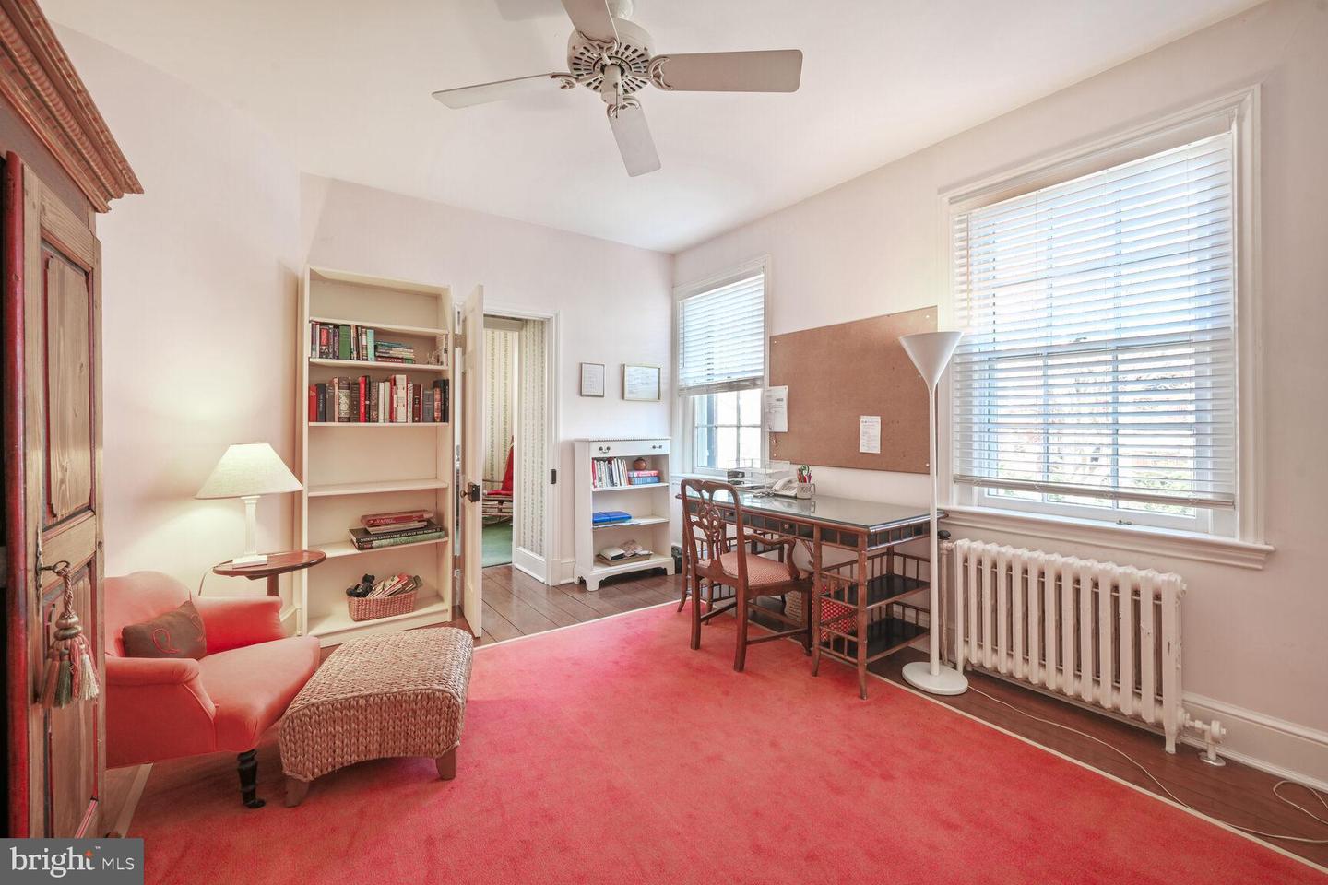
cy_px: 442
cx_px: 664
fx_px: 516
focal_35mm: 14
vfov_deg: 81.2
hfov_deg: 104.3
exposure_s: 1/5
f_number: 9
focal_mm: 14
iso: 200
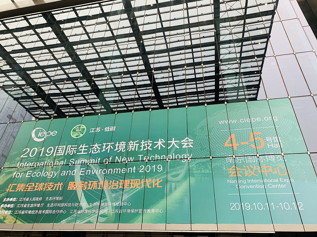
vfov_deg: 53.1
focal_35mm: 26
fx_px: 238
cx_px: 158
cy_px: 118
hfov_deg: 67.3
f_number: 1.8
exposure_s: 1/121
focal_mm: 4.25
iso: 64
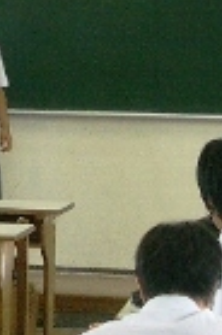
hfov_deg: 8.0
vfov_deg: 12.2
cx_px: -68
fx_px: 1562
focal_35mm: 168
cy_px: 104
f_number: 2.6
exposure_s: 1/100
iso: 100
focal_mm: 5.8
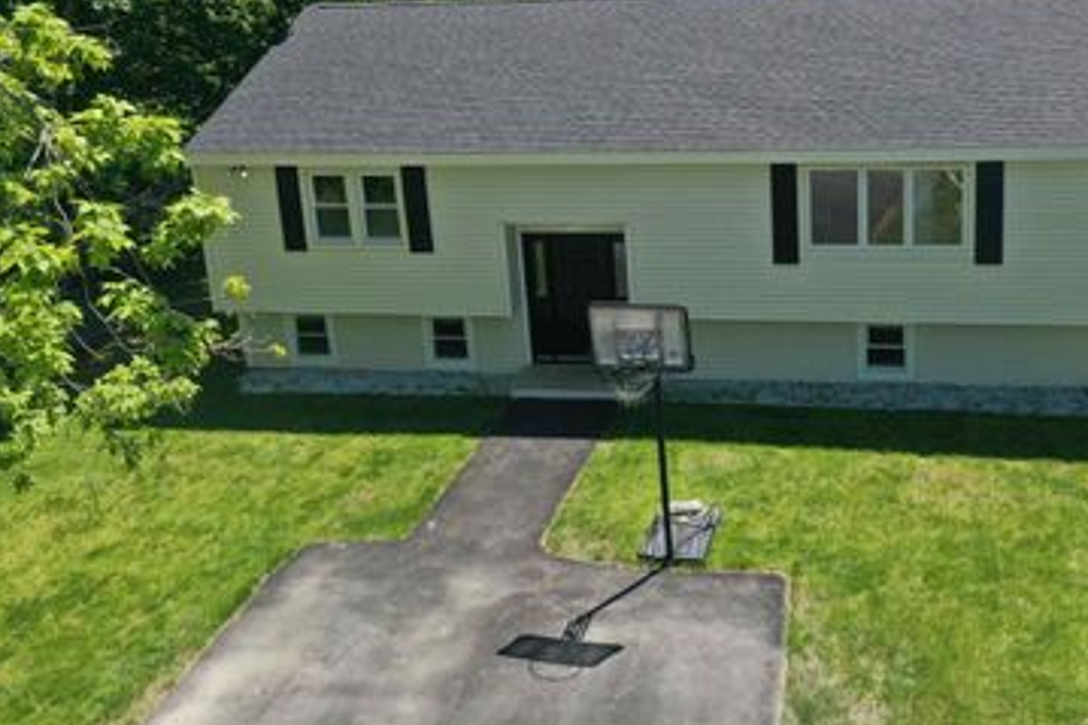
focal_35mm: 39
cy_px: 229
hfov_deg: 49.0
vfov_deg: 33.8
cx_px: 694
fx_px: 1178
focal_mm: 10.26
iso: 100
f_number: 6.3
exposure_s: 1/240
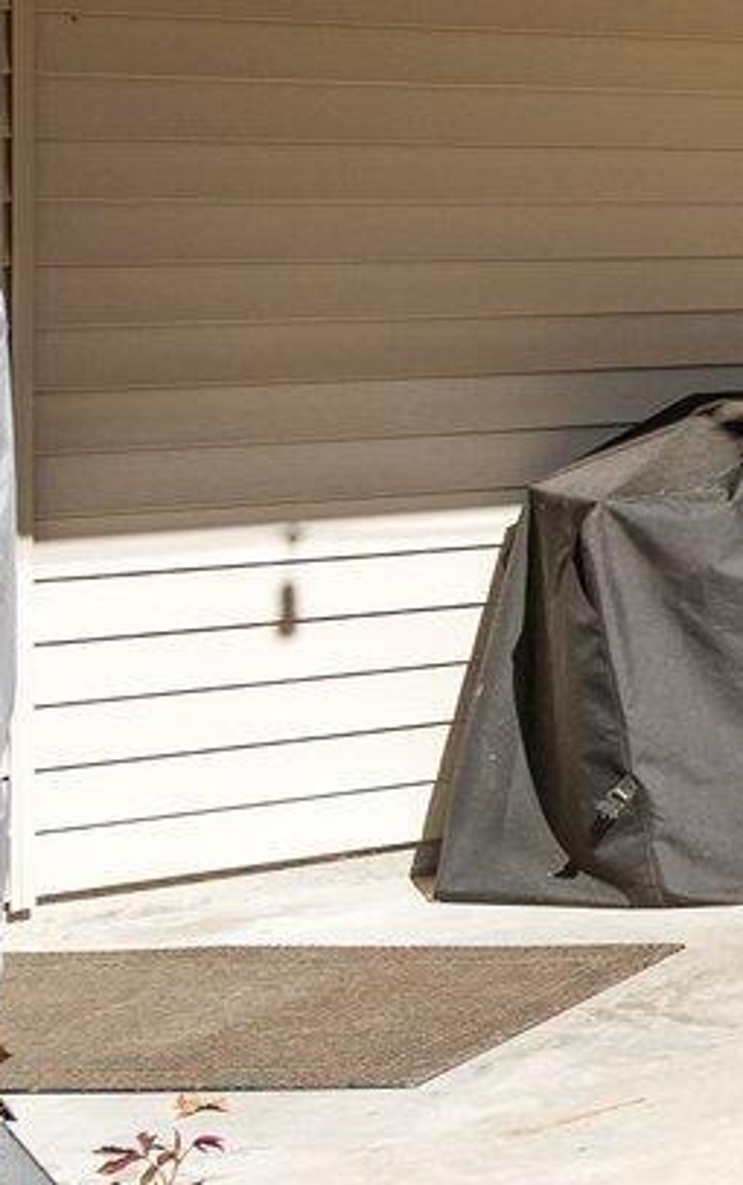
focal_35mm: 82
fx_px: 2652
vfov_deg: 24.8
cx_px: 2296
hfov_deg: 10.5
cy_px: 240
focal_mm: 16
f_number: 4
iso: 320
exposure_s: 1/2000
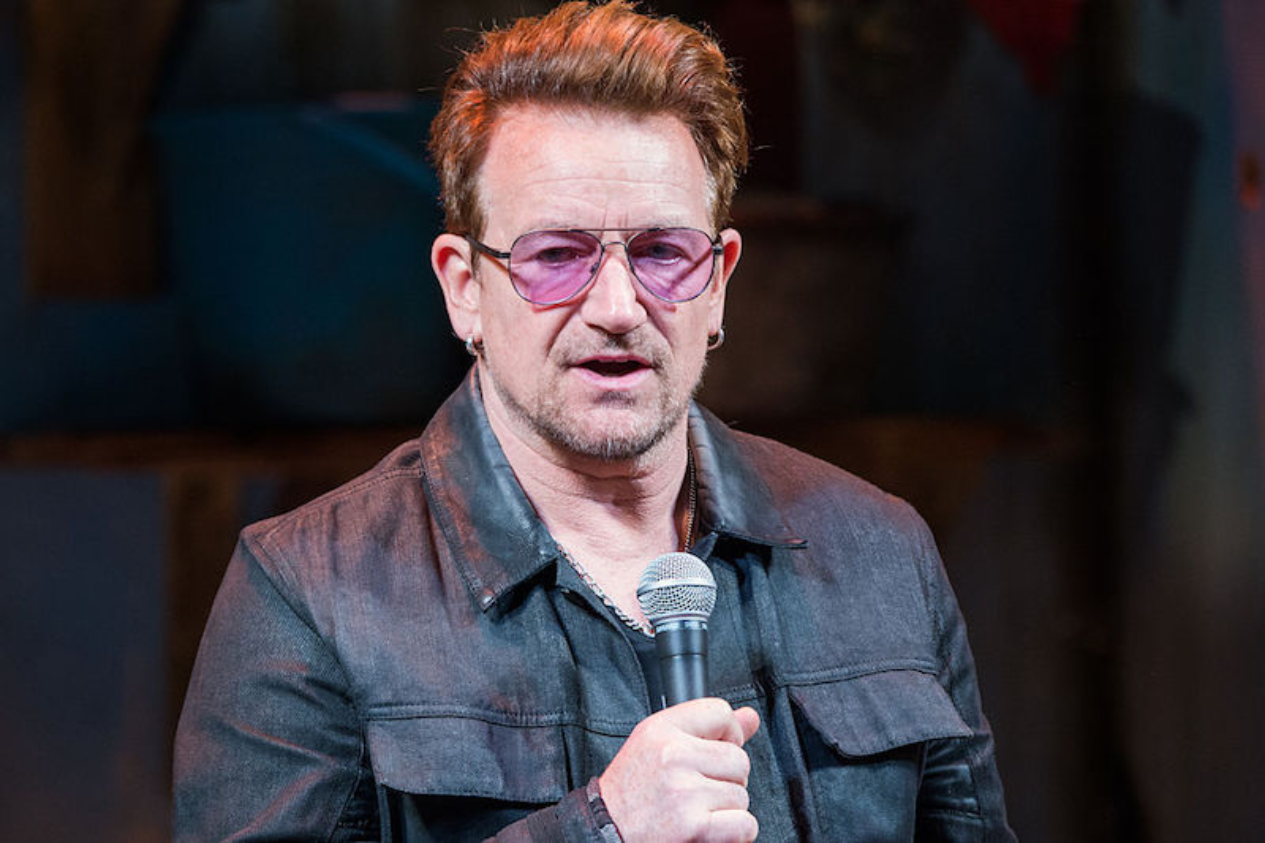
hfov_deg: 6.1
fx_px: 11944
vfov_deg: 4.0
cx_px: 632
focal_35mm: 340
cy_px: 422
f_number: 5.6
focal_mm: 340
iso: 3200
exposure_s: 1/320
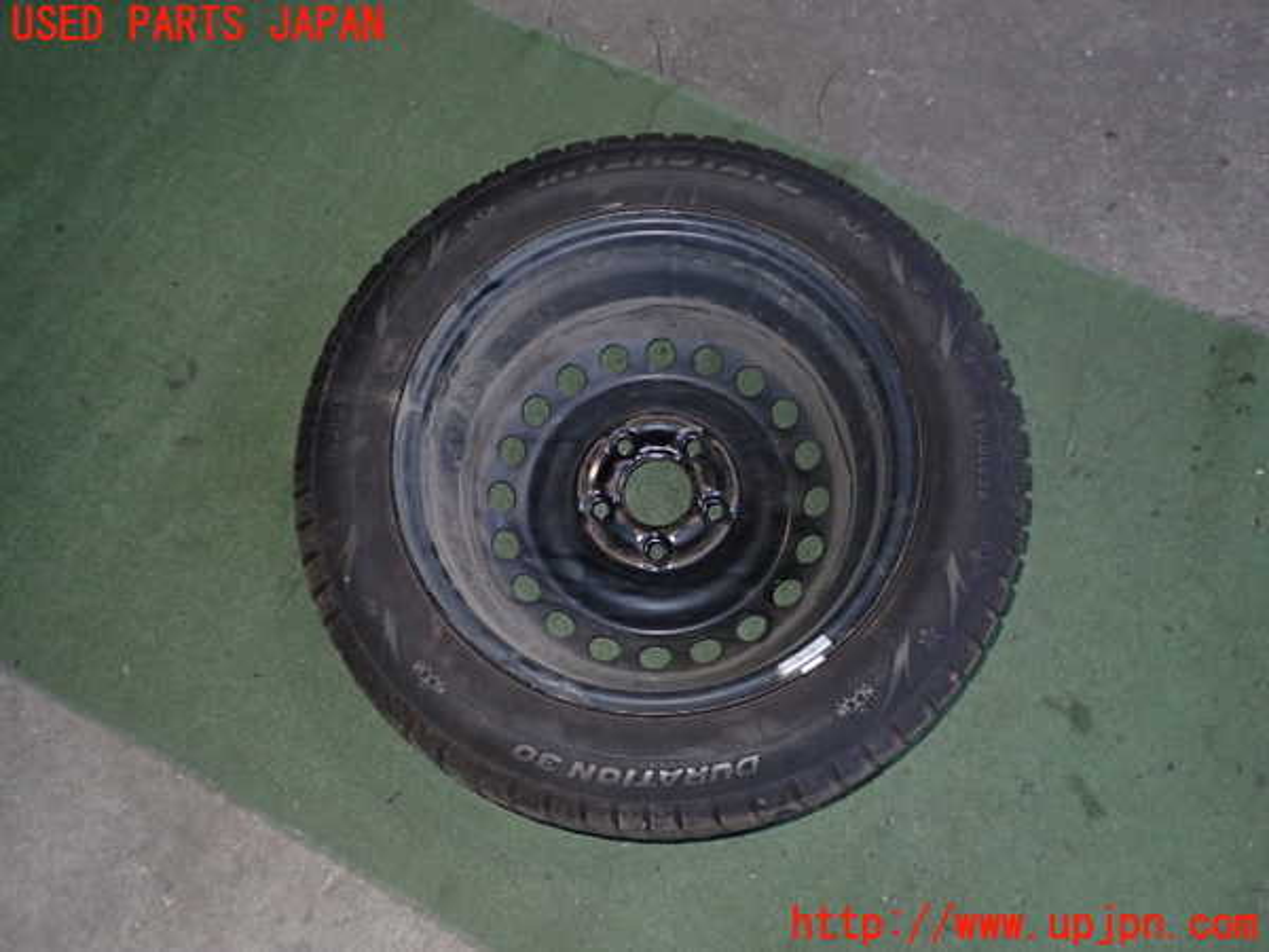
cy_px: 476
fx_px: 1100
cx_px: 634
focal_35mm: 30
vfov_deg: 46.8
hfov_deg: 60.0
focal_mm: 5.4
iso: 400
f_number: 6.3
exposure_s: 1/30
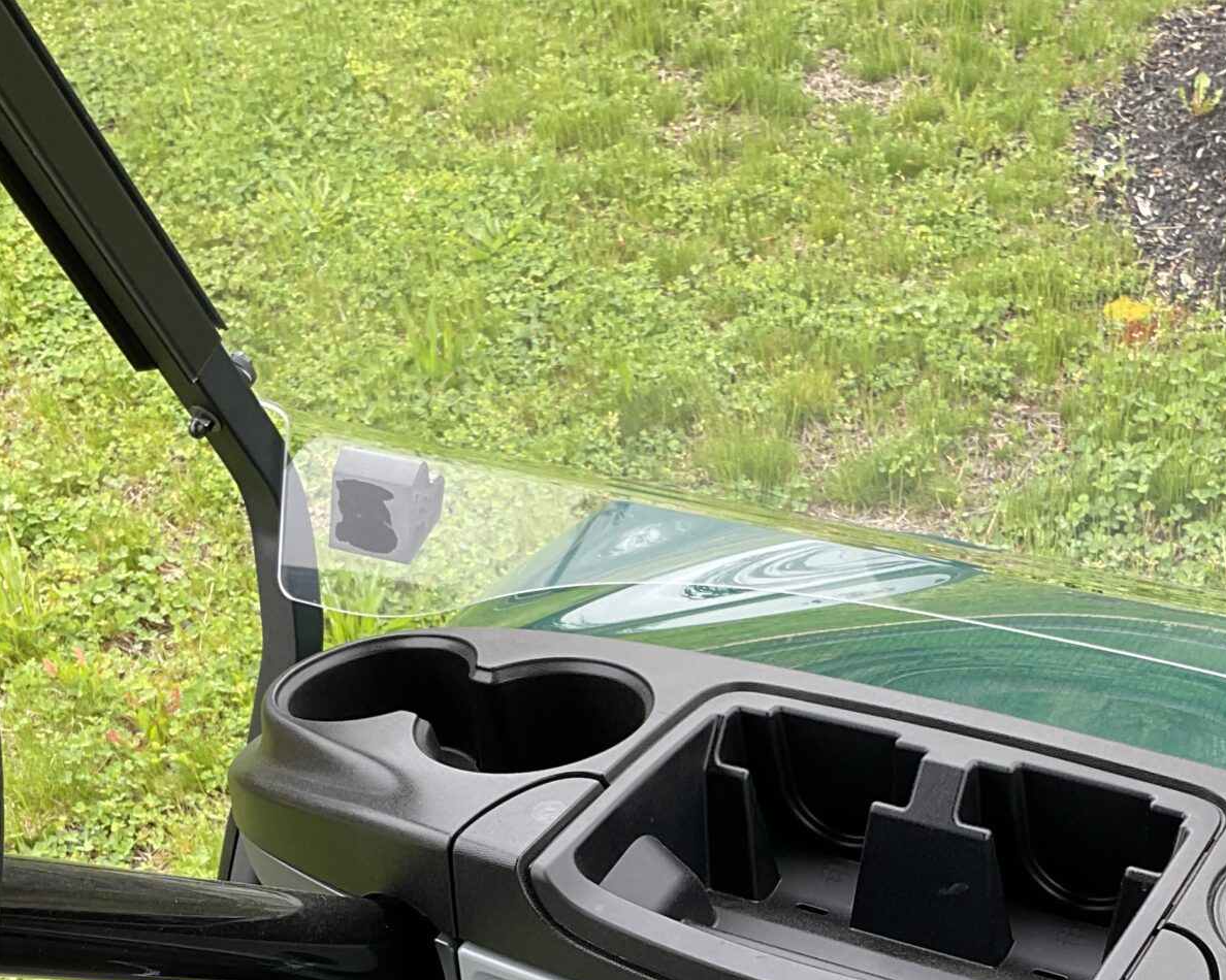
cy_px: 956
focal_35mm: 61
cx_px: 824
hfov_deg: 30.7
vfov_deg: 24.0
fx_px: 2213
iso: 16
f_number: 1.8
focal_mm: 3
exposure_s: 1/123
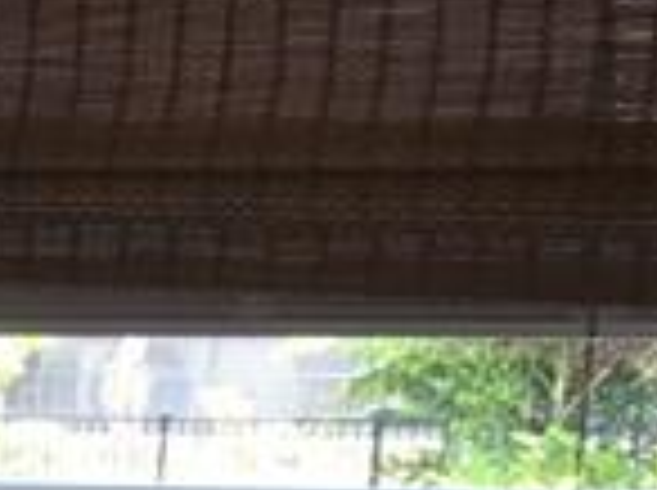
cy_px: 1052
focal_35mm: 204
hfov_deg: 7.9
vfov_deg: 7.0
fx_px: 3865
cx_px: -1544
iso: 32
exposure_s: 1/60
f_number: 2.2
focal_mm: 4.15
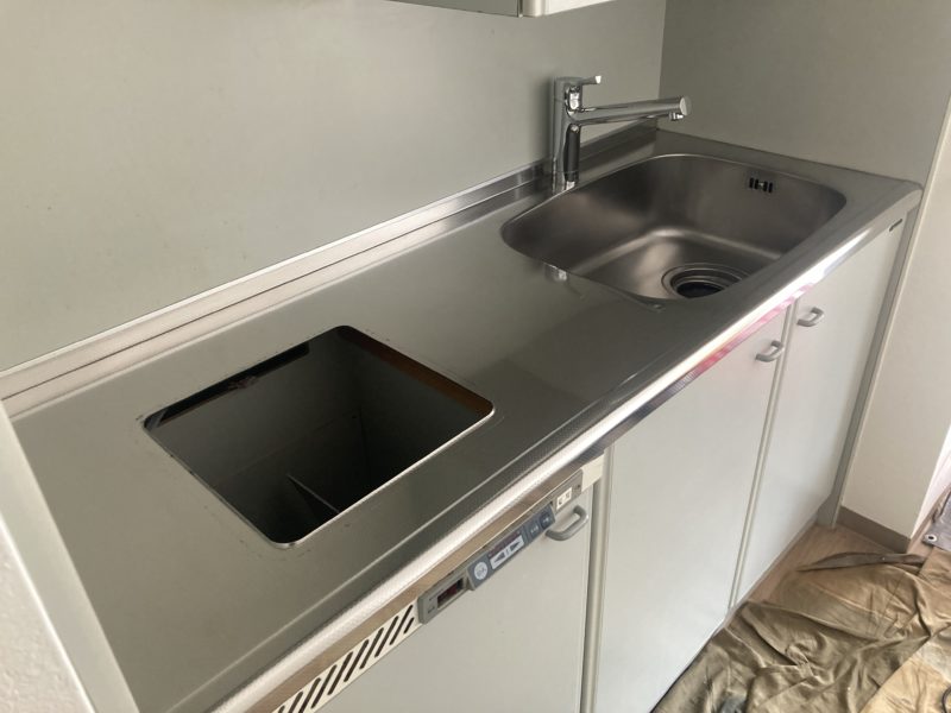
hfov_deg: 63.4
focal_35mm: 28
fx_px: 769
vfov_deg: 49.7
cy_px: 356
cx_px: 476
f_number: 1.8
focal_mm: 3.99
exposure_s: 1/60
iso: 200
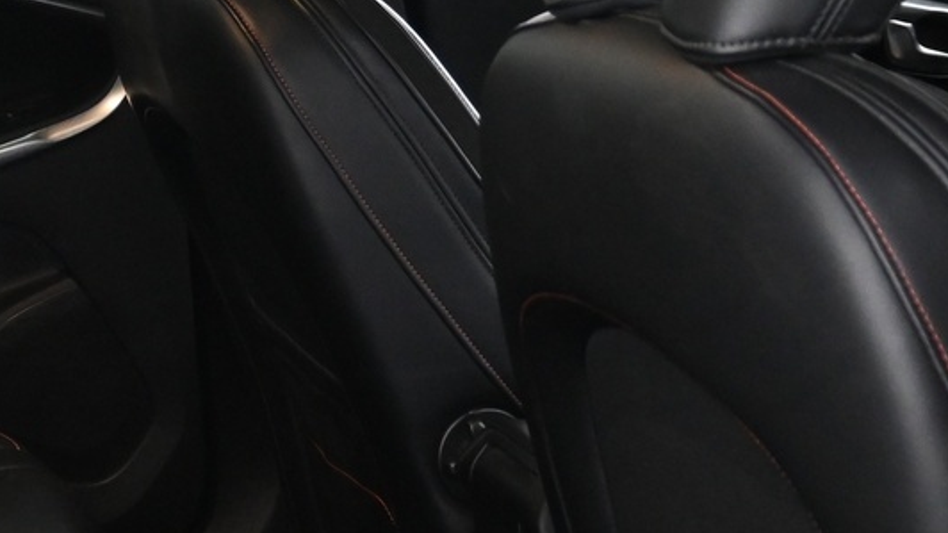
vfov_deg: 11.7
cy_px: 442
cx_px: 93
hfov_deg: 20.4
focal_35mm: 103
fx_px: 2584
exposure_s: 1/30
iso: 2200
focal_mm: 21.5
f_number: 4
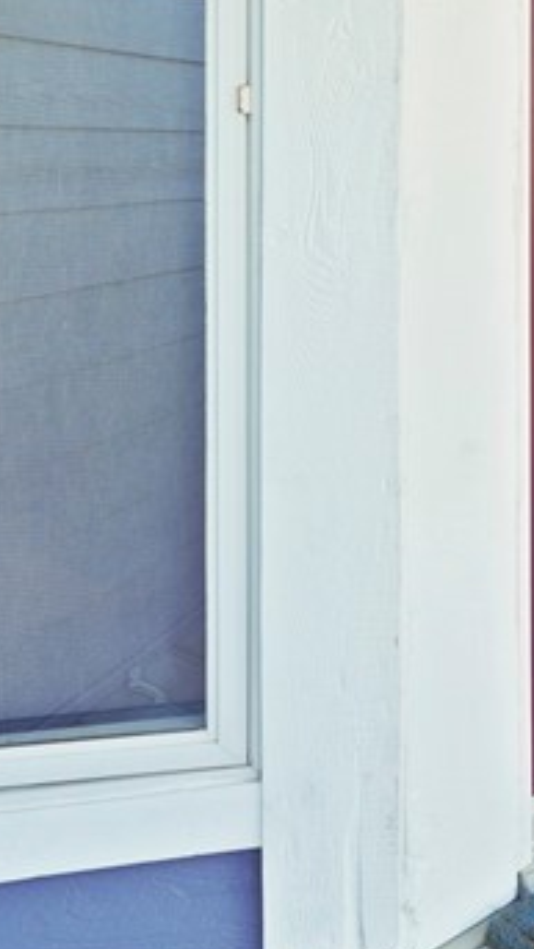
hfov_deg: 16.5
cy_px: 174
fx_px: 1334
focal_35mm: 53
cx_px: 1104
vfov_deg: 37.6
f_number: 9
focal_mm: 16
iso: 320
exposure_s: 1/6
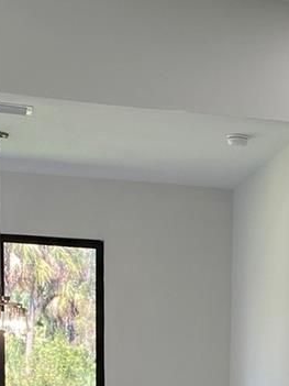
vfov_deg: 19.8
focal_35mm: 89
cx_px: 302
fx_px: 991
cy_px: 537
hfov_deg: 16.2
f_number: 1.8
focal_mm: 4.25
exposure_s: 1/121
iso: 64
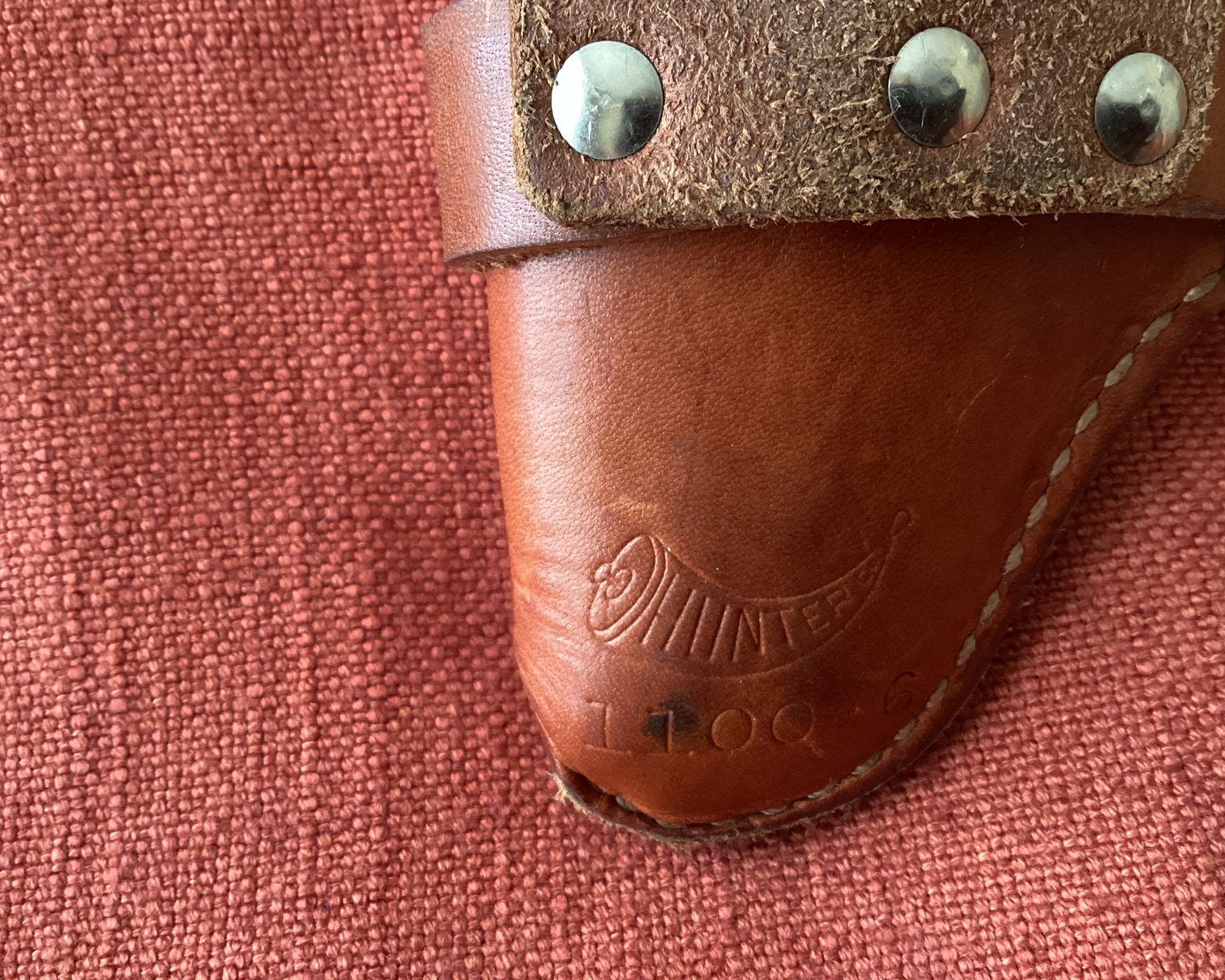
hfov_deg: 54.2
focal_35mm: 33
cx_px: 615
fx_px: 1197
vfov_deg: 44.6
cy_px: 485
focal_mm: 3.3
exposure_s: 1/40
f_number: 2.4
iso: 400
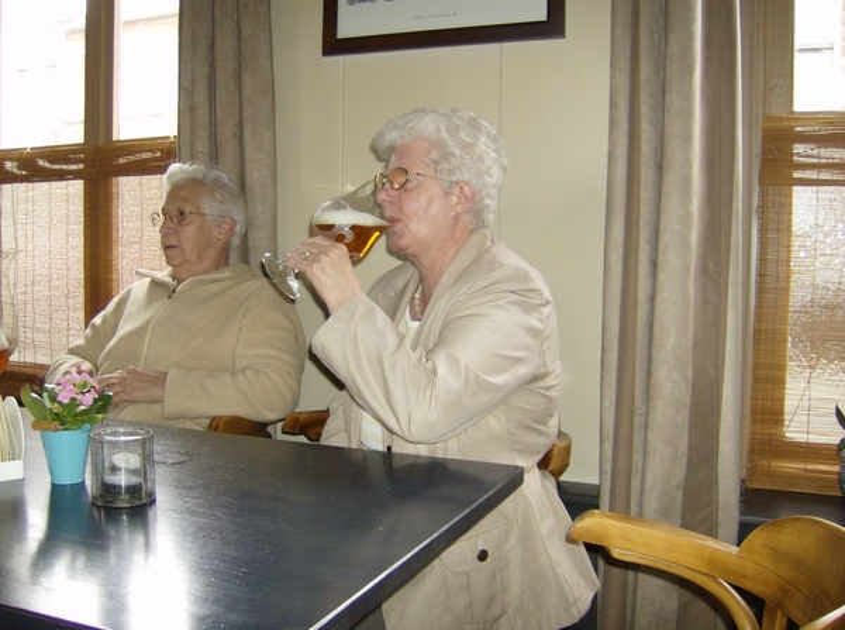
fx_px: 877
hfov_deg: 51.5
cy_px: 315
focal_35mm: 36
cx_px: 422
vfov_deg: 39.5
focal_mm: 6
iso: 200
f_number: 2.8
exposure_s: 1/60
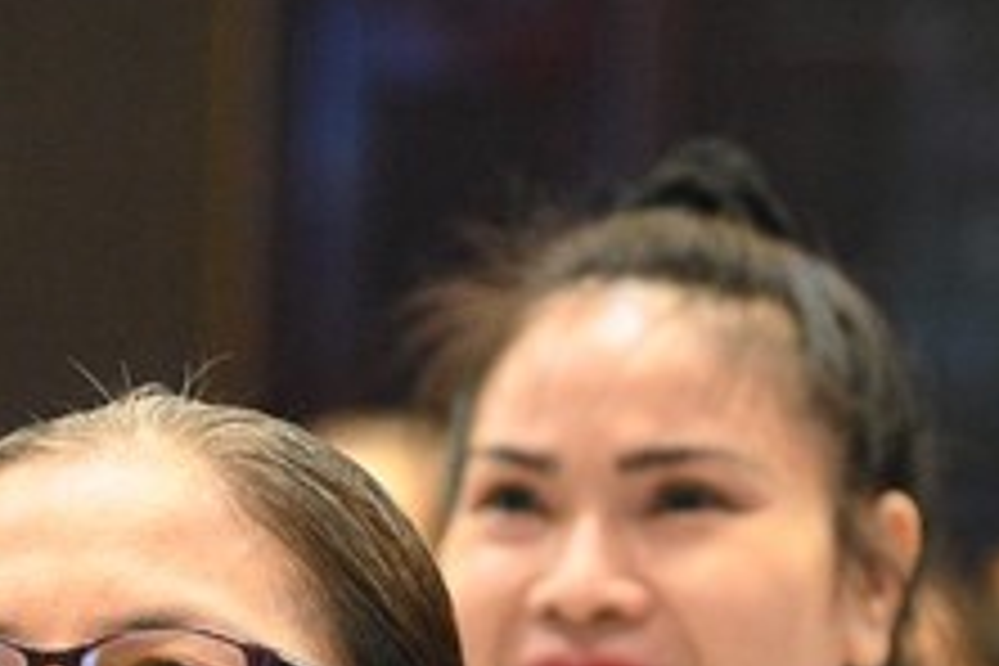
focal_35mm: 350
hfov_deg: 5.9
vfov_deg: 3.9
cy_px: 857
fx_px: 9712
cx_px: -58
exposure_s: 1/250
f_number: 4
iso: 12800
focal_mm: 120
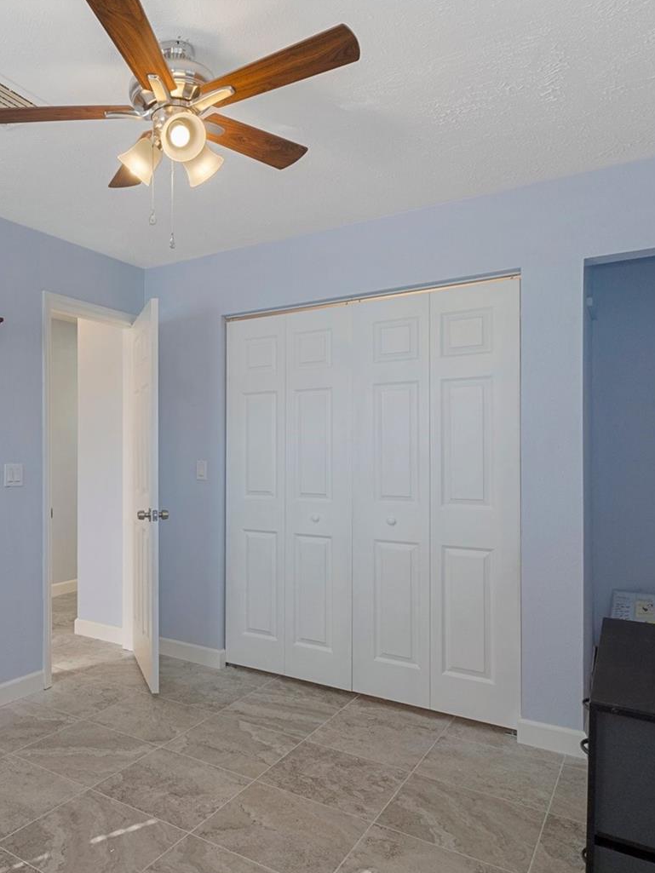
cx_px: 135
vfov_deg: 69.9
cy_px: 448
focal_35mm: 25
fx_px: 624
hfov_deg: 52.0
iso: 320
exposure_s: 1/10
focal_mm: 11
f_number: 8
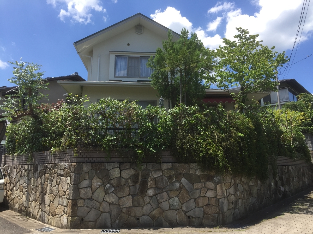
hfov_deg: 61.7
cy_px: 117
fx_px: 262
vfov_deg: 48.2
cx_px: 156
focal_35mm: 29
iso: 32
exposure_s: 1/1236
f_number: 2.2
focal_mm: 4.15
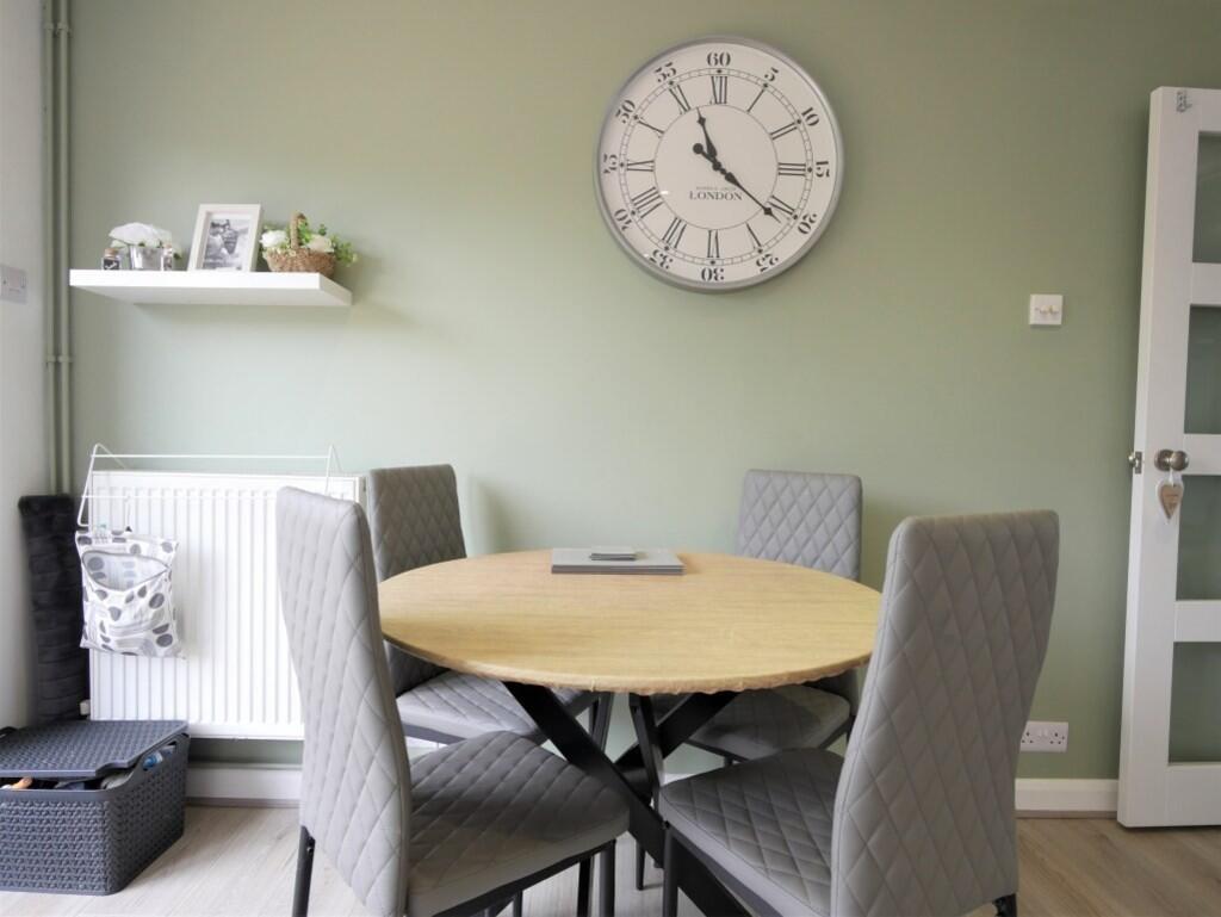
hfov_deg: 81.7
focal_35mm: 20
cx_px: 610
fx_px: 706
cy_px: 458
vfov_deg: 66.0
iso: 320
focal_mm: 10
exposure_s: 1/60
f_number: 4
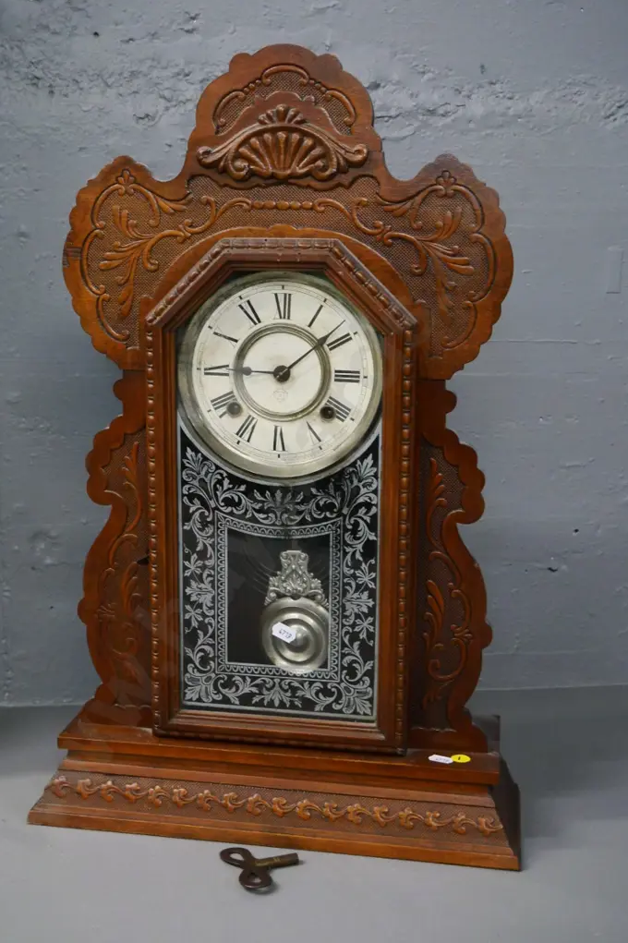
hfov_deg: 28.1
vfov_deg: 41.1
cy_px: 471
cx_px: 296
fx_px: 1257
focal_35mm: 48
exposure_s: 1/100
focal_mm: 23
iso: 3200
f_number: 5.6
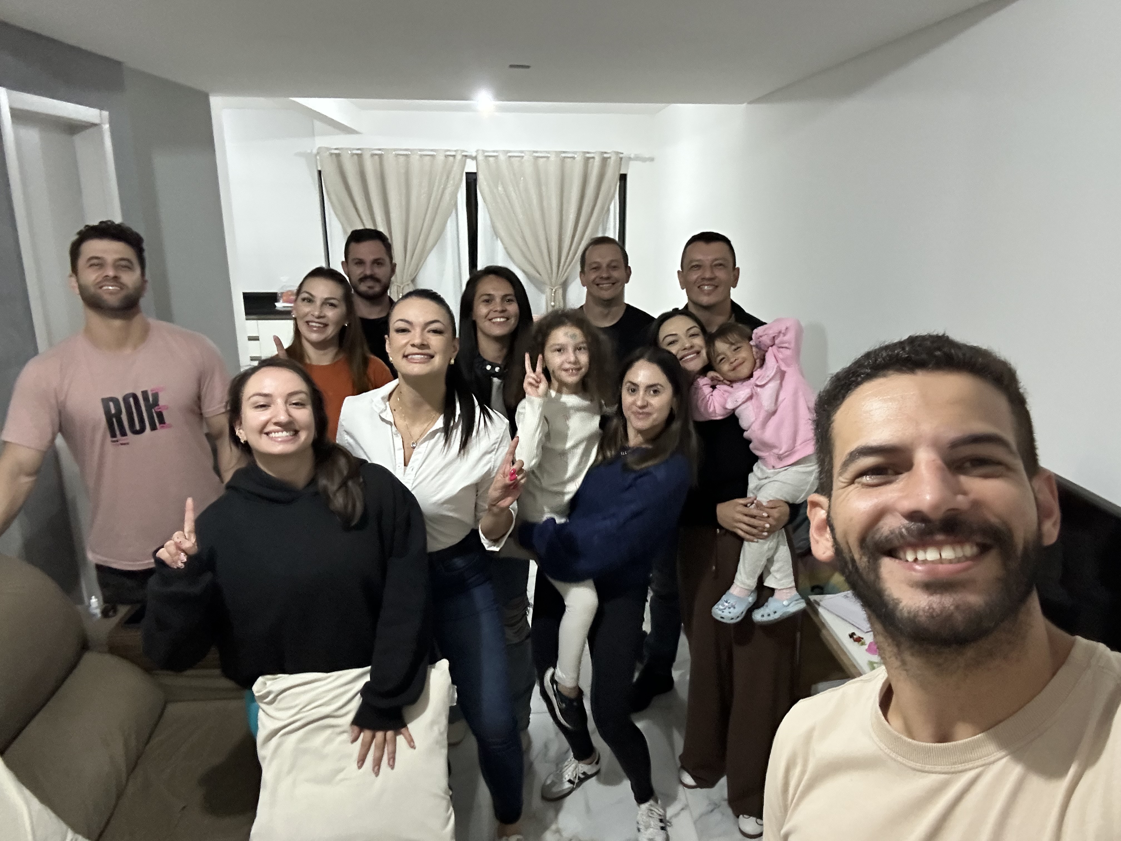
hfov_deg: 73.9
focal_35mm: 23
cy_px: 420
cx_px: 560
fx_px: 745
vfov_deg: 58.9
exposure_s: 1/30
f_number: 1.9
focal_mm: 2.69
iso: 500
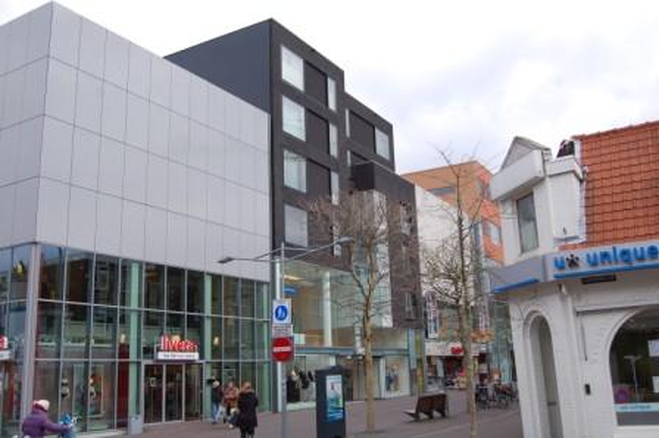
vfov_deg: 36.8
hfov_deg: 53.2
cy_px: 219
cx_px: 330
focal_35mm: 36
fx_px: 658
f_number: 7.1
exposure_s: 1/200
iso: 200
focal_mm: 24
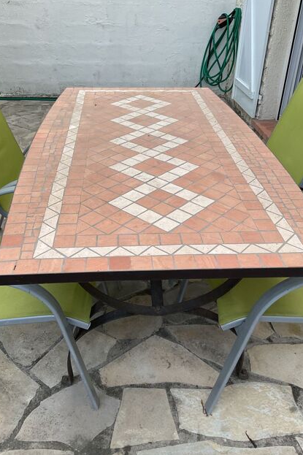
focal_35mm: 31
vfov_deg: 60.3
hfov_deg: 42.3
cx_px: 142
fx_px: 392
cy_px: 230
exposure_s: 1/212
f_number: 1.8
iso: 16
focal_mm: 3
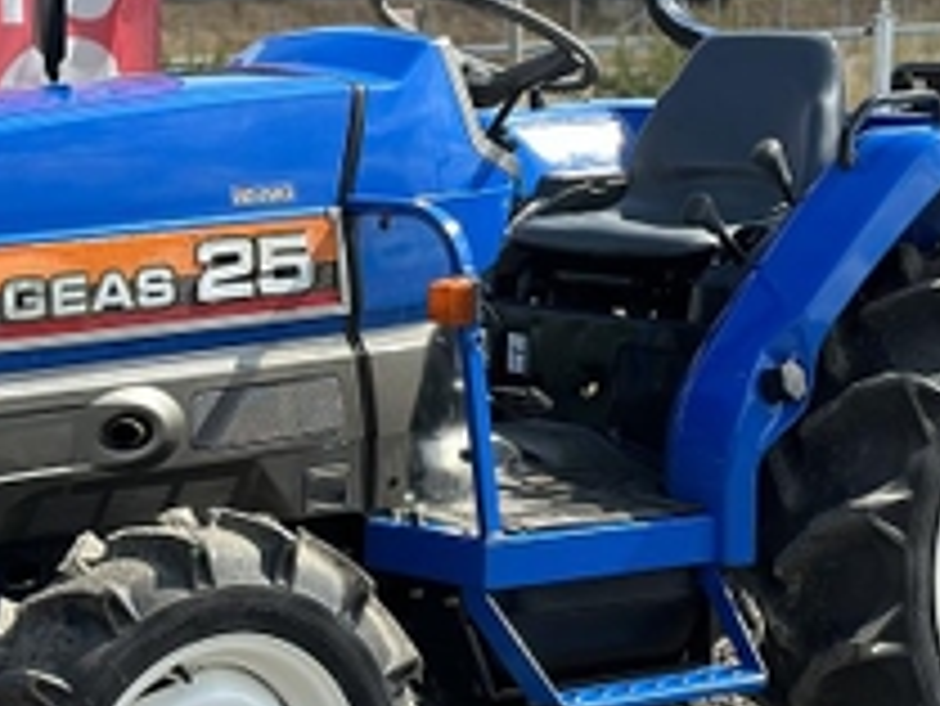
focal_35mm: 110
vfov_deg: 13.5
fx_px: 2989
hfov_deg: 17.9
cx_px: 382
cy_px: 297
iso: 100
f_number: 1.78
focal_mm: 6.86
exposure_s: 1/3472
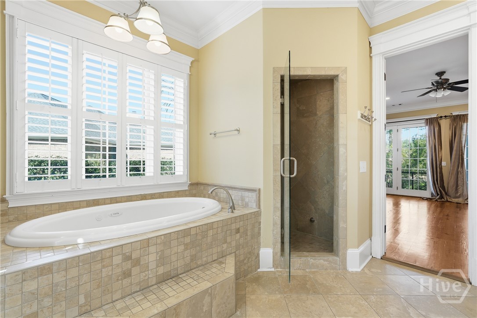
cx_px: 238
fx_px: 212
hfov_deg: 96.7
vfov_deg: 73.7
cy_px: 159
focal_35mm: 16
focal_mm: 16
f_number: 9
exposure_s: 1/320
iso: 320
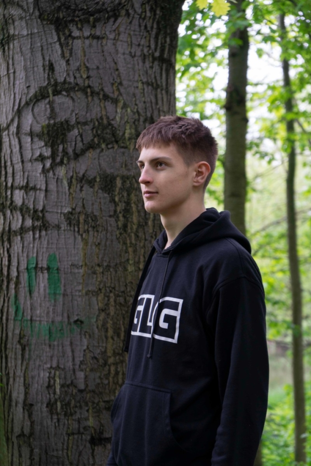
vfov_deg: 30.5
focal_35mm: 66
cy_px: 233
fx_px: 855
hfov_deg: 20.6
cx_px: 156
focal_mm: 66
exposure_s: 1/100
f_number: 5.6
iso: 500
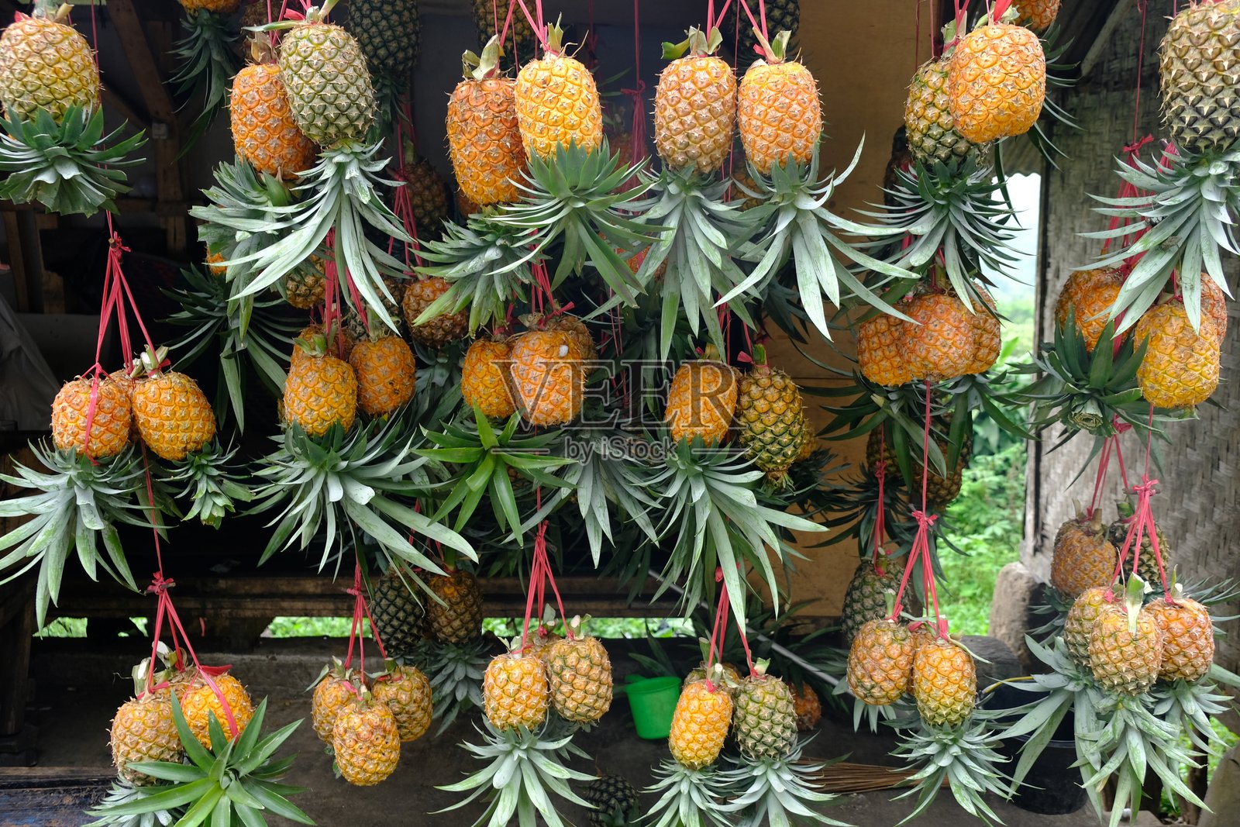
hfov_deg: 60.3
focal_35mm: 31
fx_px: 1068
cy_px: 414
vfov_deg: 42.3
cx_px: 620
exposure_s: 1/75
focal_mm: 20.5
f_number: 4
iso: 250
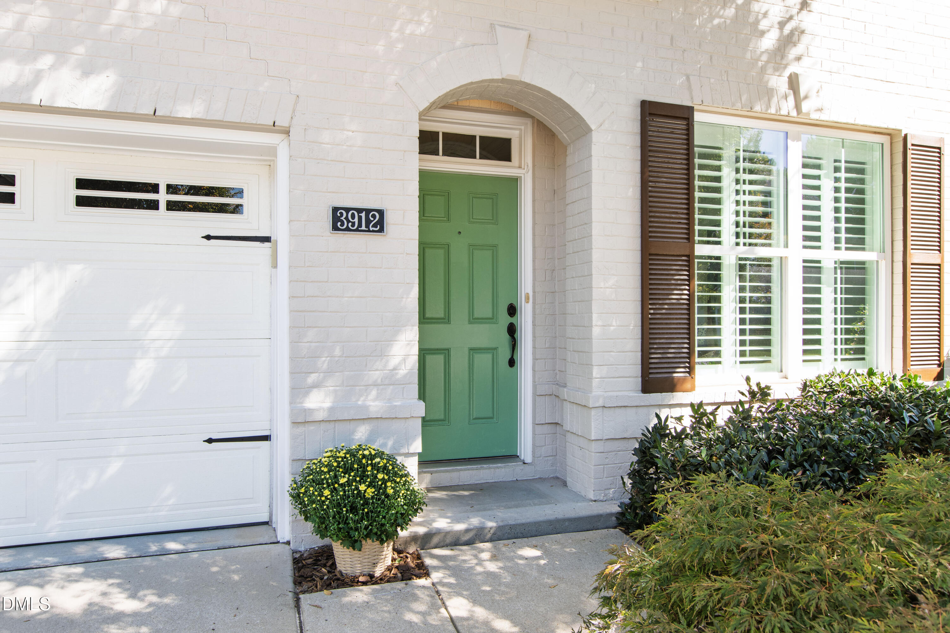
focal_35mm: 22
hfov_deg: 77.3
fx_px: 594
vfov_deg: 56.1
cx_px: 475
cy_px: 316
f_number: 8
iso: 100
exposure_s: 1/30
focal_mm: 15
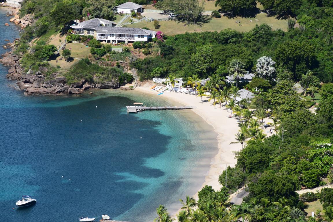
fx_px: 2081
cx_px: 166
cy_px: 111
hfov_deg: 9.1
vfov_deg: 6.1
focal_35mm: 225
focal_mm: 150
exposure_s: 1/500
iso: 320
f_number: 11
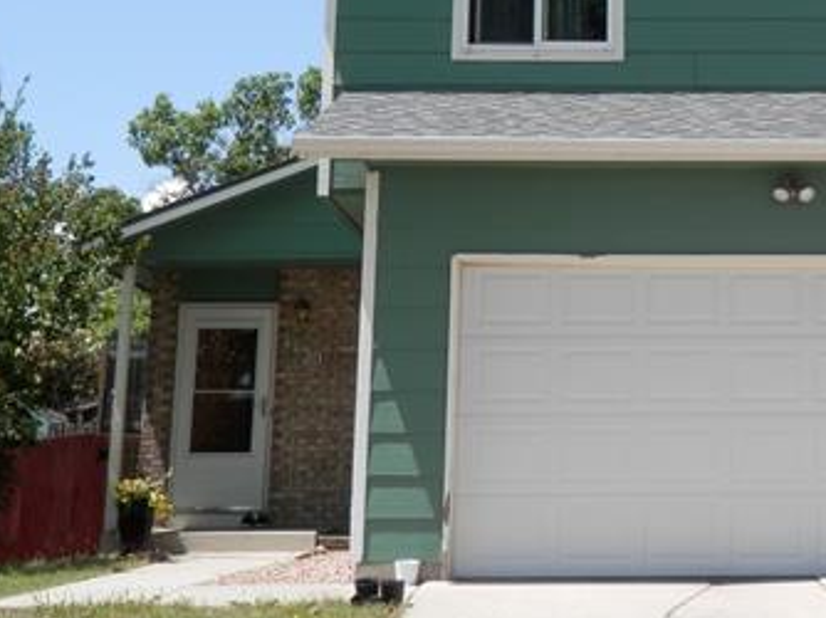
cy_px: 51
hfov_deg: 26.8
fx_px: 1693
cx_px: 690
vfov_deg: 20.2
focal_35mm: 71
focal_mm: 6.6
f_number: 3.6
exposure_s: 1/640
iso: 80
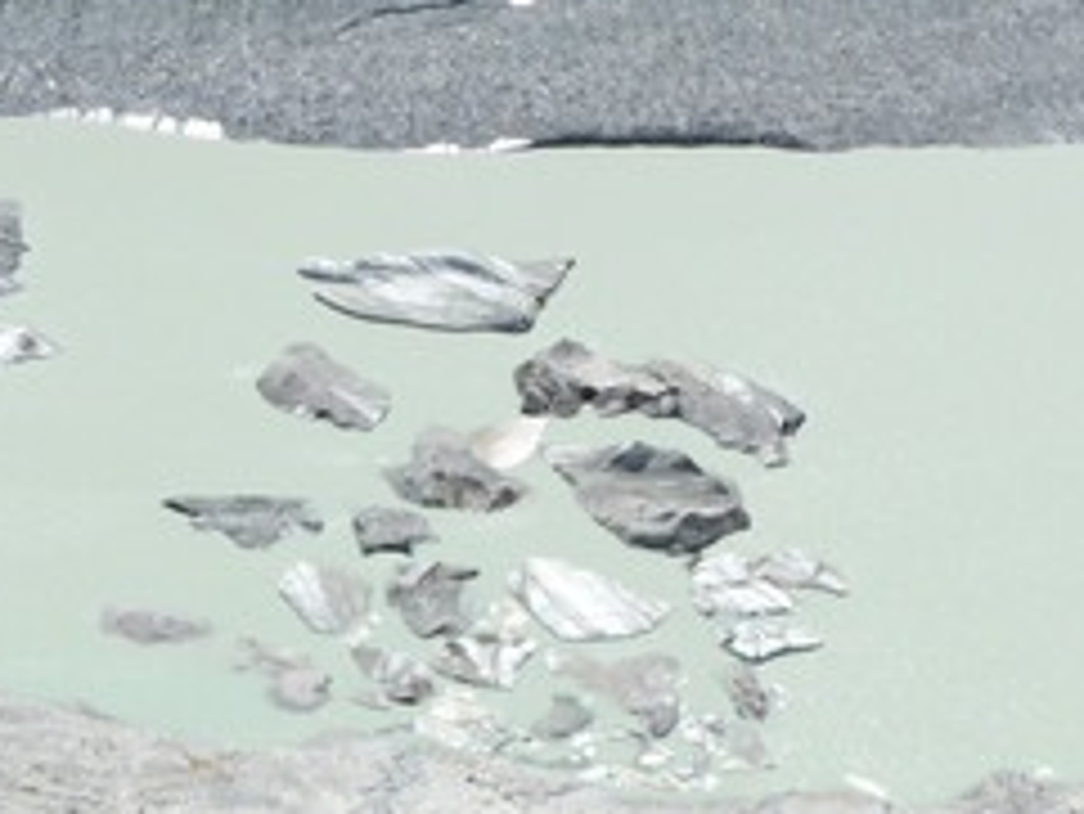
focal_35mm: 87
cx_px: 450
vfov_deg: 16.9
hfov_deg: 22.5
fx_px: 2726
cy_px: 555
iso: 80
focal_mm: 4.9
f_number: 3.3
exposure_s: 1/640
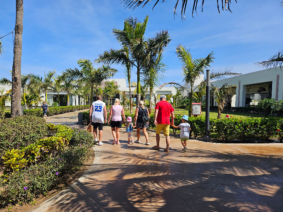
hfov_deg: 73.9
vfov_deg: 58.9
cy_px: 106
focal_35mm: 23
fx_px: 188
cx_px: 142
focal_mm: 5.4
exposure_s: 1/1967
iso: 25
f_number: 1.8
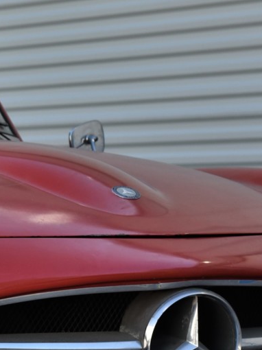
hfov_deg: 5.8
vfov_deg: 7.8
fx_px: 2576
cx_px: -134
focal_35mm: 255
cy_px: 249
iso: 640
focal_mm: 66
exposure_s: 1/400
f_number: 5
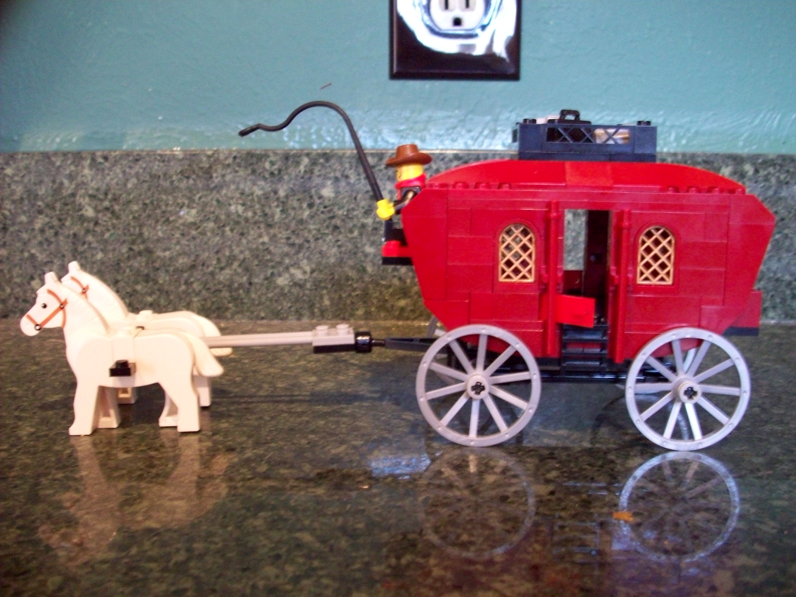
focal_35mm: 37
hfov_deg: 50.1
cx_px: 398
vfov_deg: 38.7
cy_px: 298
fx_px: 851
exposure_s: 1/8
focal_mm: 6.2
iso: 200
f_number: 2.8
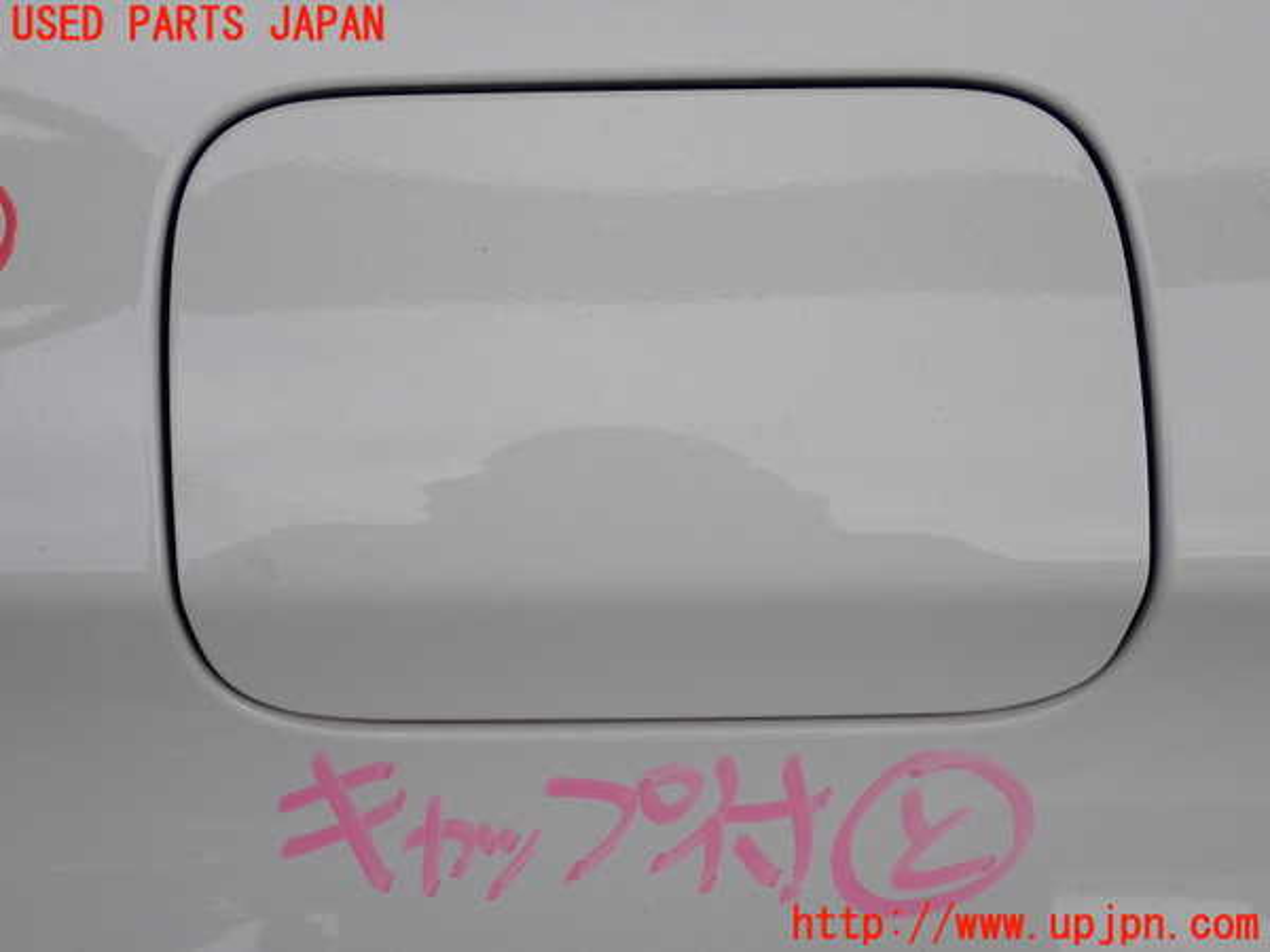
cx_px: 635
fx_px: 1834
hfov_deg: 38.2
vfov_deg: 29.1
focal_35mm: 50
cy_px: 476
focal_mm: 9.01
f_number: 3.2
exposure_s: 1/800
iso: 100
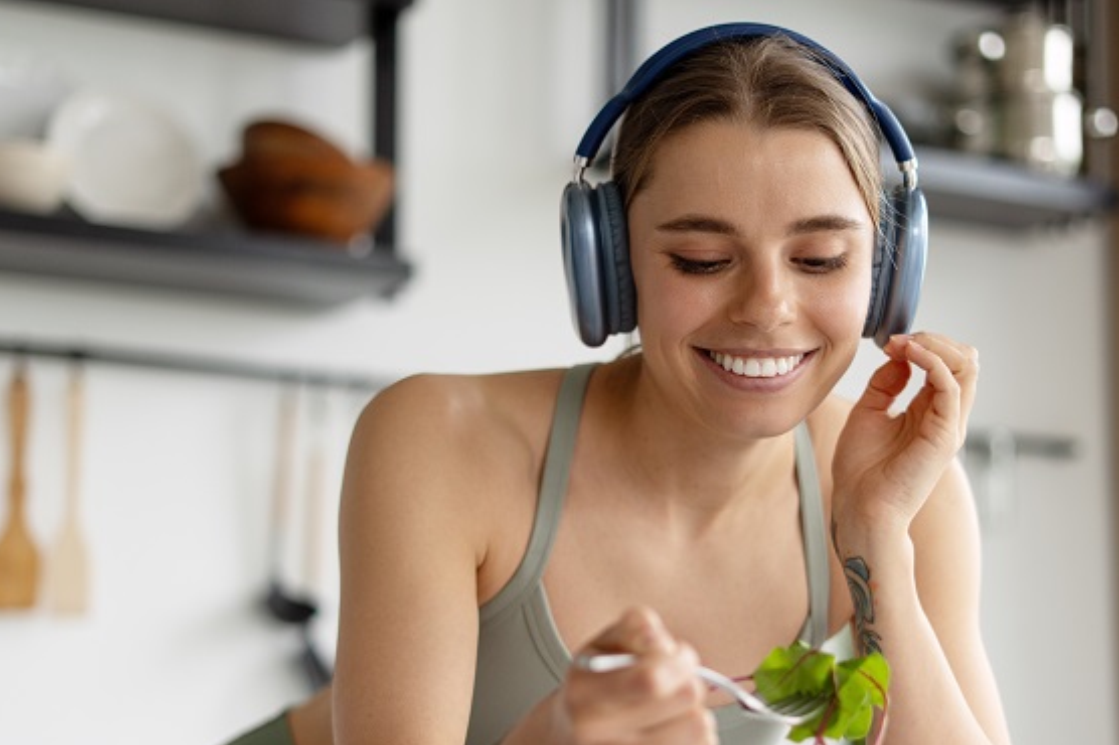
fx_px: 2237
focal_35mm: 72
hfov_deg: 28.1
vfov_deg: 18.8
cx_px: 622
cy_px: 500
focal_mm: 50
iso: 250
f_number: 1.8
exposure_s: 1/320
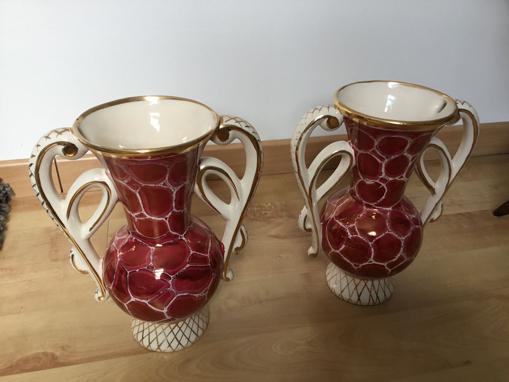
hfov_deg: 58.4
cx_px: 254
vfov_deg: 45.4
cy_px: 191
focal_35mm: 31
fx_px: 456
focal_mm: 3.3
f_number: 2.4
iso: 40
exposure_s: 1/100
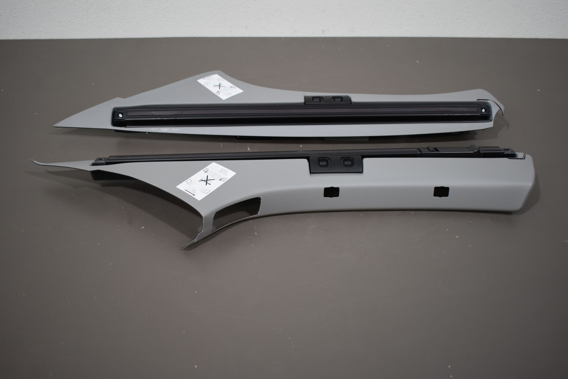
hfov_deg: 53.1
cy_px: 190
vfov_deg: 36.9
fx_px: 568
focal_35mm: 36
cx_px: 284
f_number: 4
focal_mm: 24
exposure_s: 1/250
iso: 800
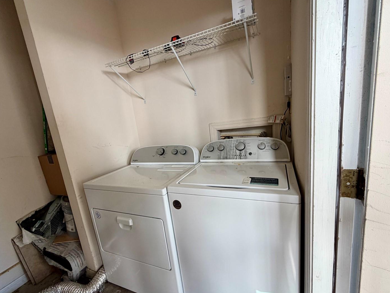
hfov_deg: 94.5
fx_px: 180
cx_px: 193
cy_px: 155
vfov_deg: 78.0
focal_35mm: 16
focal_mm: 2.22
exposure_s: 1/121
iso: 160
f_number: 2.2
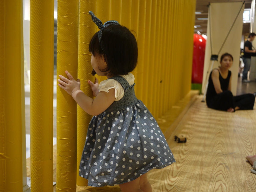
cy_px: 96
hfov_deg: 46.8
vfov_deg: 36.0
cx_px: 128
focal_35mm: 40
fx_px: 296
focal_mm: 20
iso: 200
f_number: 1.7
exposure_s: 1/60
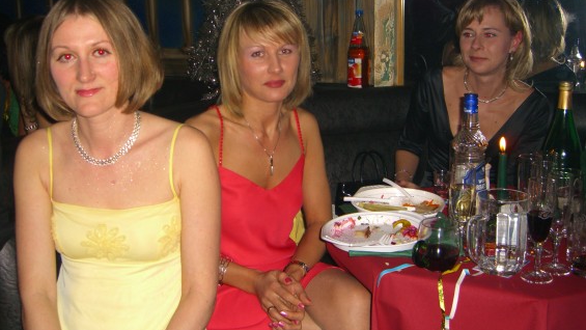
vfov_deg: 27.0
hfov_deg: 46.4
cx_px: 277
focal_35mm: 44
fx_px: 684
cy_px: 114
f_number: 2.8
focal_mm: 7.9
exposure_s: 1/60
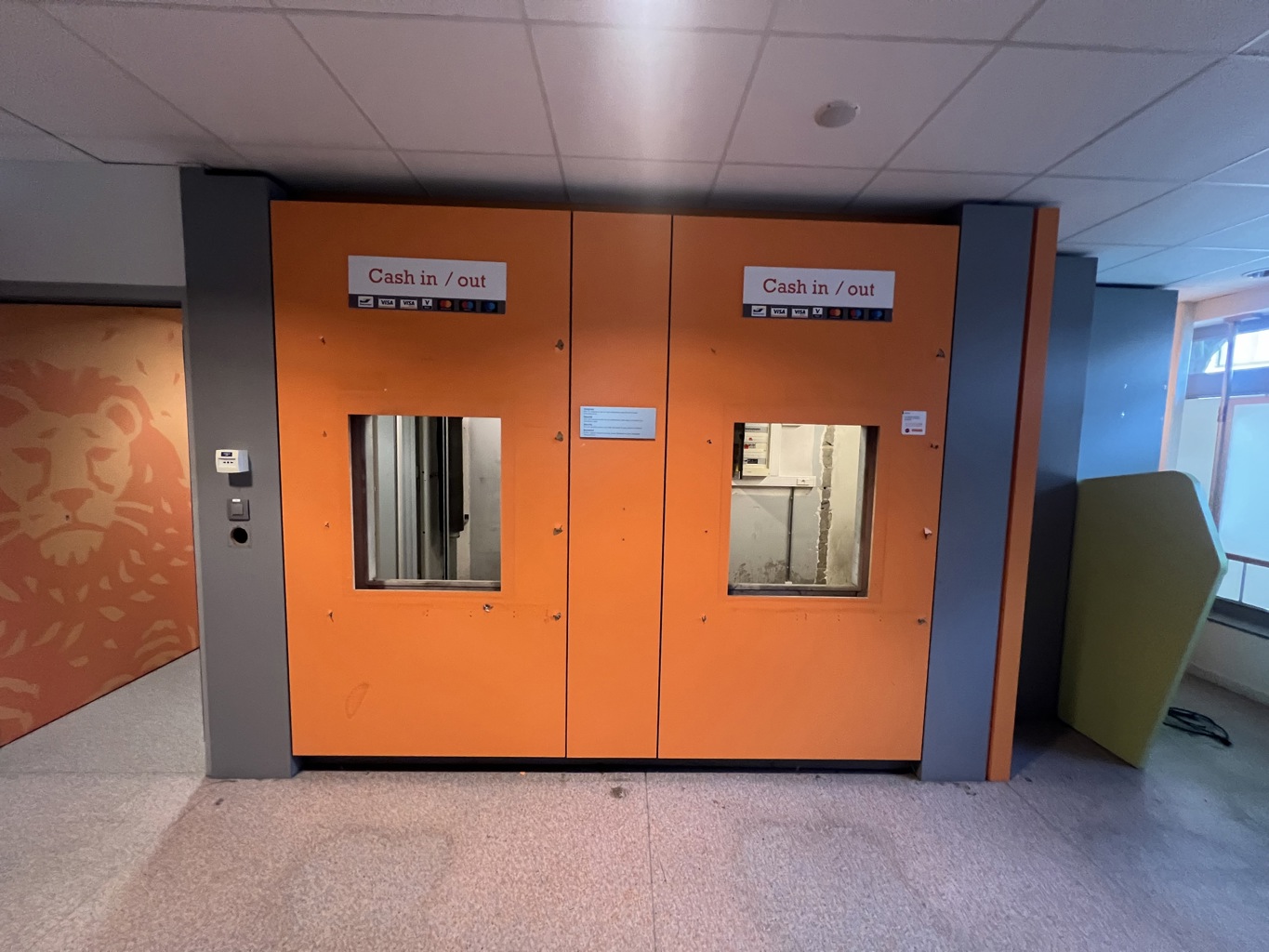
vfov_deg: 89.9
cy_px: 476
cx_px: 634
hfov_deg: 106.2
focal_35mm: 13
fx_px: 477
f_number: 1.8
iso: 500
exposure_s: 1/50
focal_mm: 1.57
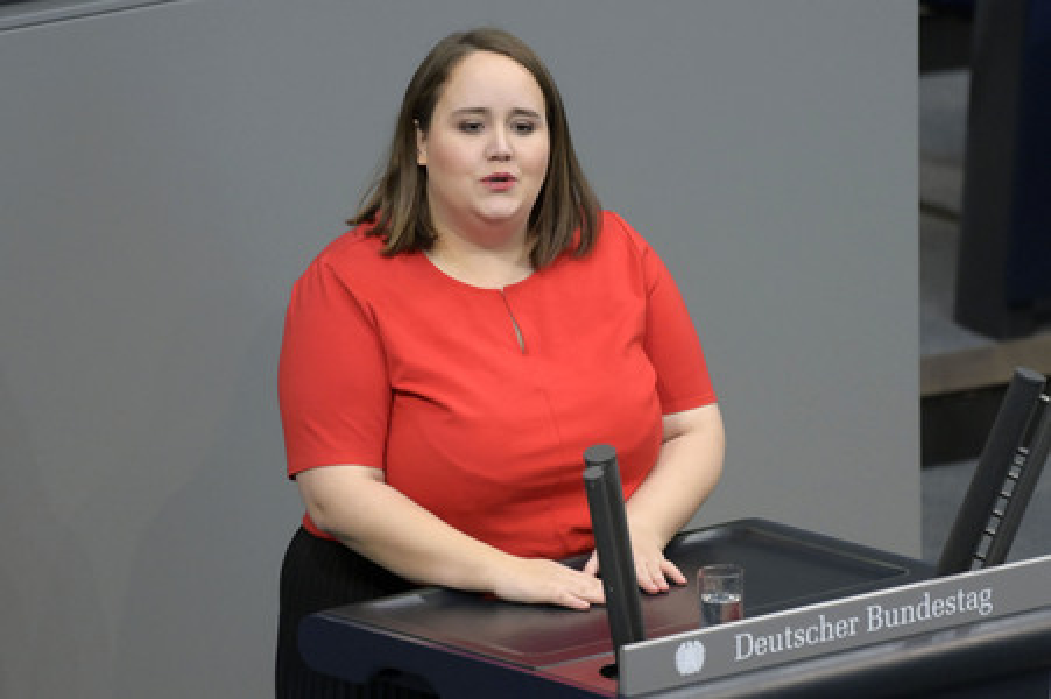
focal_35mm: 380
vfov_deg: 3.6
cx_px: 526
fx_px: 11085
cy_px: 350
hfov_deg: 5.4
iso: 10000
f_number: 5.6
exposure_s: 1/320
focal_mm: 380
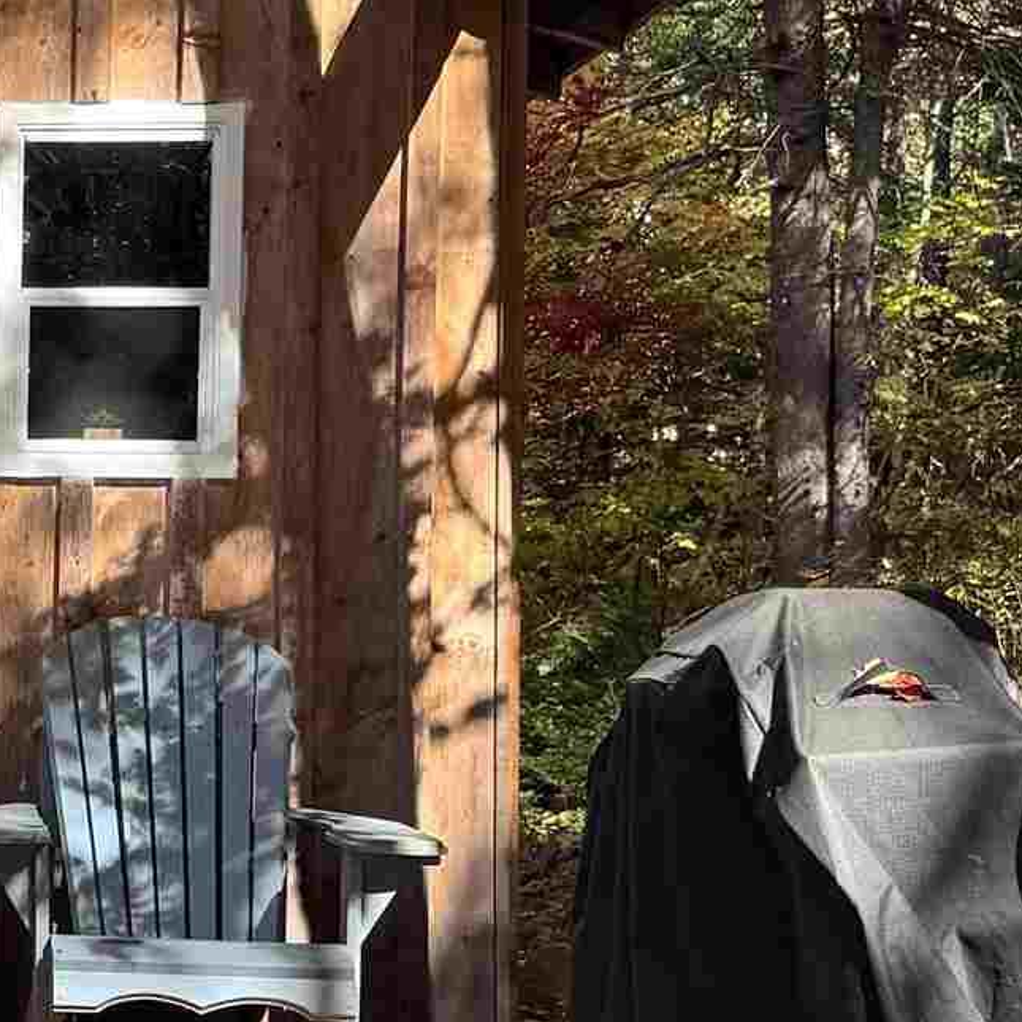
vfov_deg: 17.2
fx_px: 3374
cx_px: -591
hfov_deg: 15.6
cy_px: 632
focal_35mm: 101
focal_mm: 6.76
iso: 80
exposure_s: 1/664
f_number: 1.78
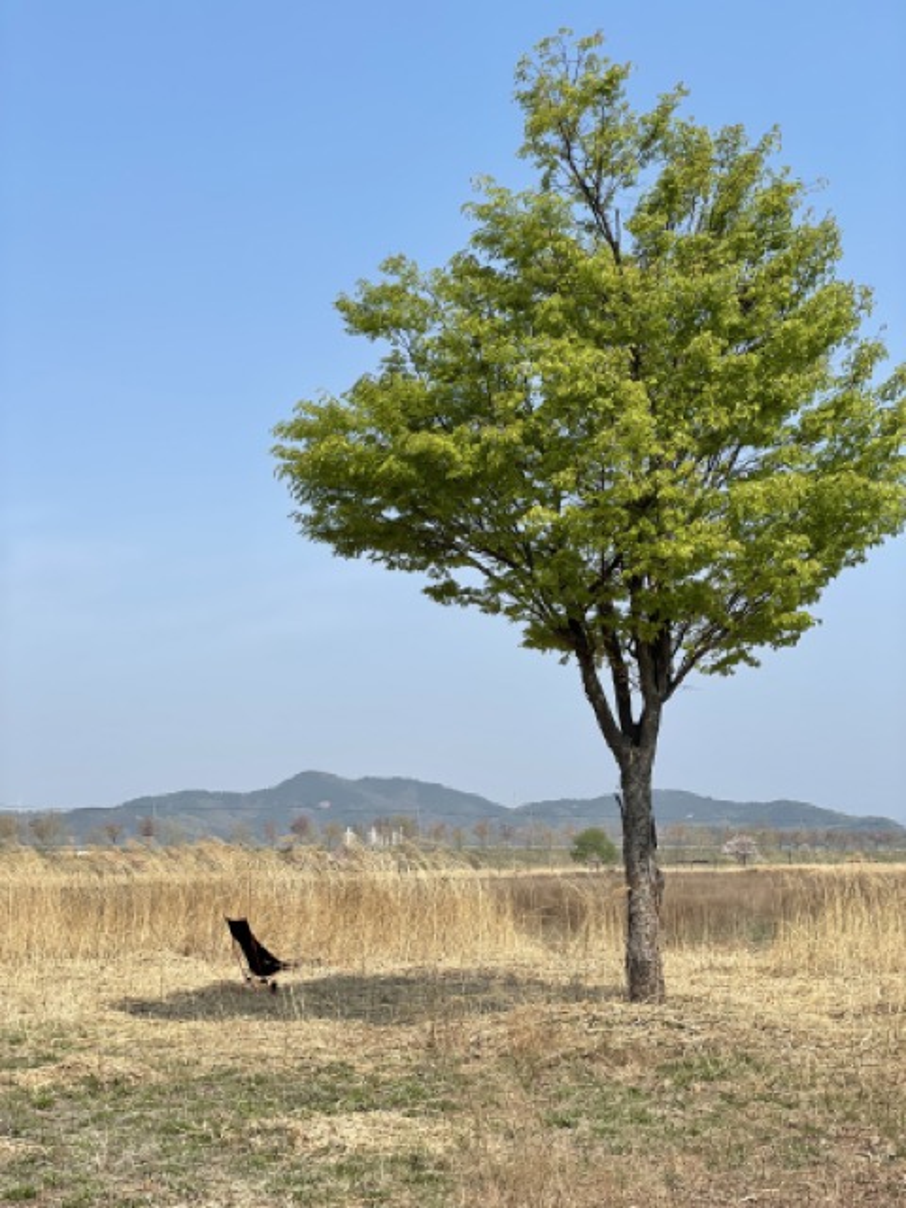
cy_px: 604
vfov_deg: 36.8
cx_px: 453
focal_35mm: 52
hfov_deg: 28.0
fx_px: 1815
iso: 25
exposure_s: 1/1996
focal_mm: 6
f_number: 2
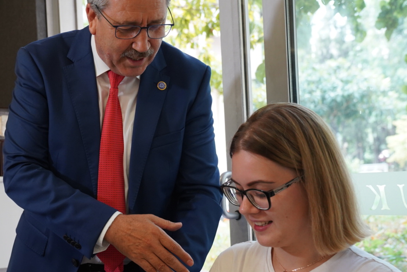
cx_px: 105
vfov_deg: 18.7
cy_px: 185
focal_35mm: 73
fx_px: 826
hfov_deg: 27.3
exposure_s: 1/200
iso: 1600
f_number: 4.5
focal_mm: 40
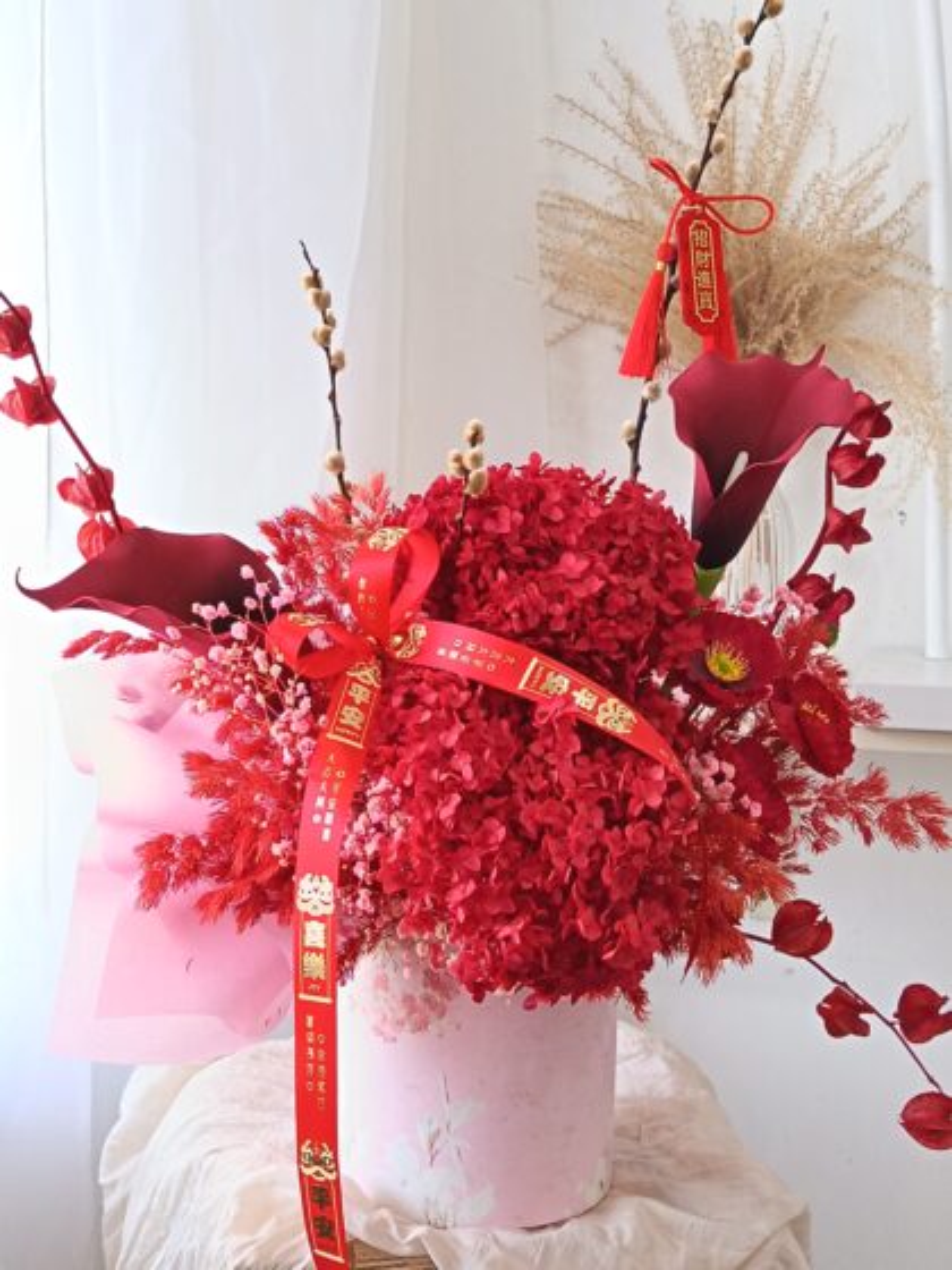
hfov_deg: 30.3
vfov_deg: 39.7
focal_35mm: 48
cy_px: 635
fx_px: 1760
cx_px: 476
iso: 738
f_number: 3.5
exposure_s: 1/50
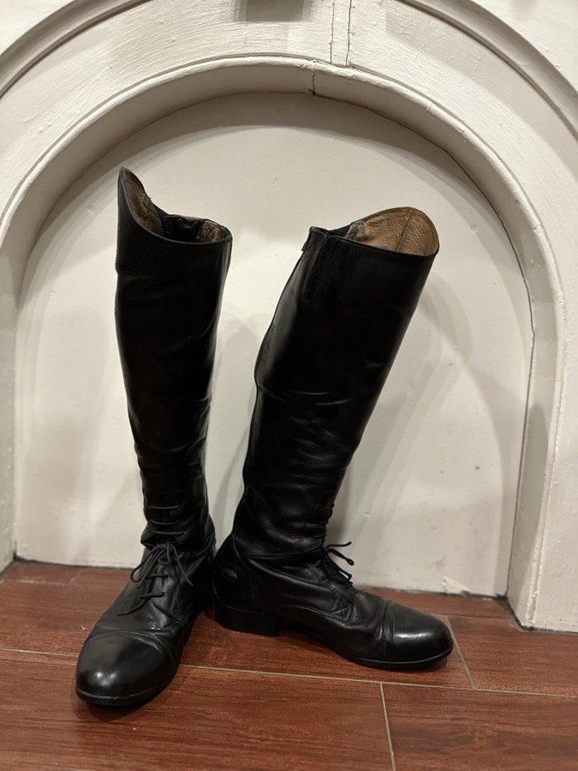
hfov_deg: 56.8
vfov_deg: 71.6
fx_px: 534
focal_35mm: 24
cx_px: 289
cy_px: 386
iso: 800
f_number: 1.78
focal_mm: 6.86
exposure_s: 1/60
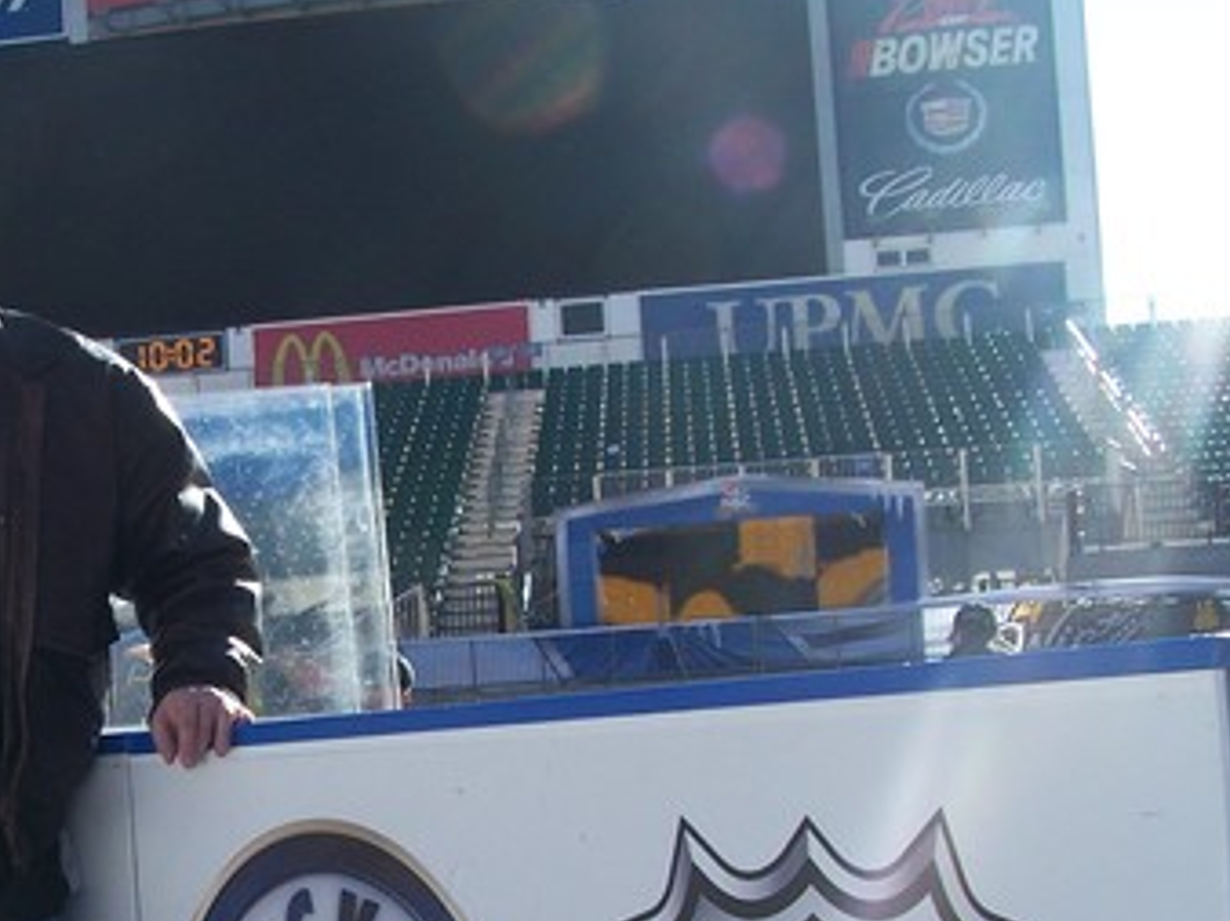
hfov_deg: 26.6
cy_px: 797
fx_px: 2557
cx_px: 284
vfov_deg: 20.1
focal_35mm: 72
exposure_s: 1/500
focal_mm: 6.3
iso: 80
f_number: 4
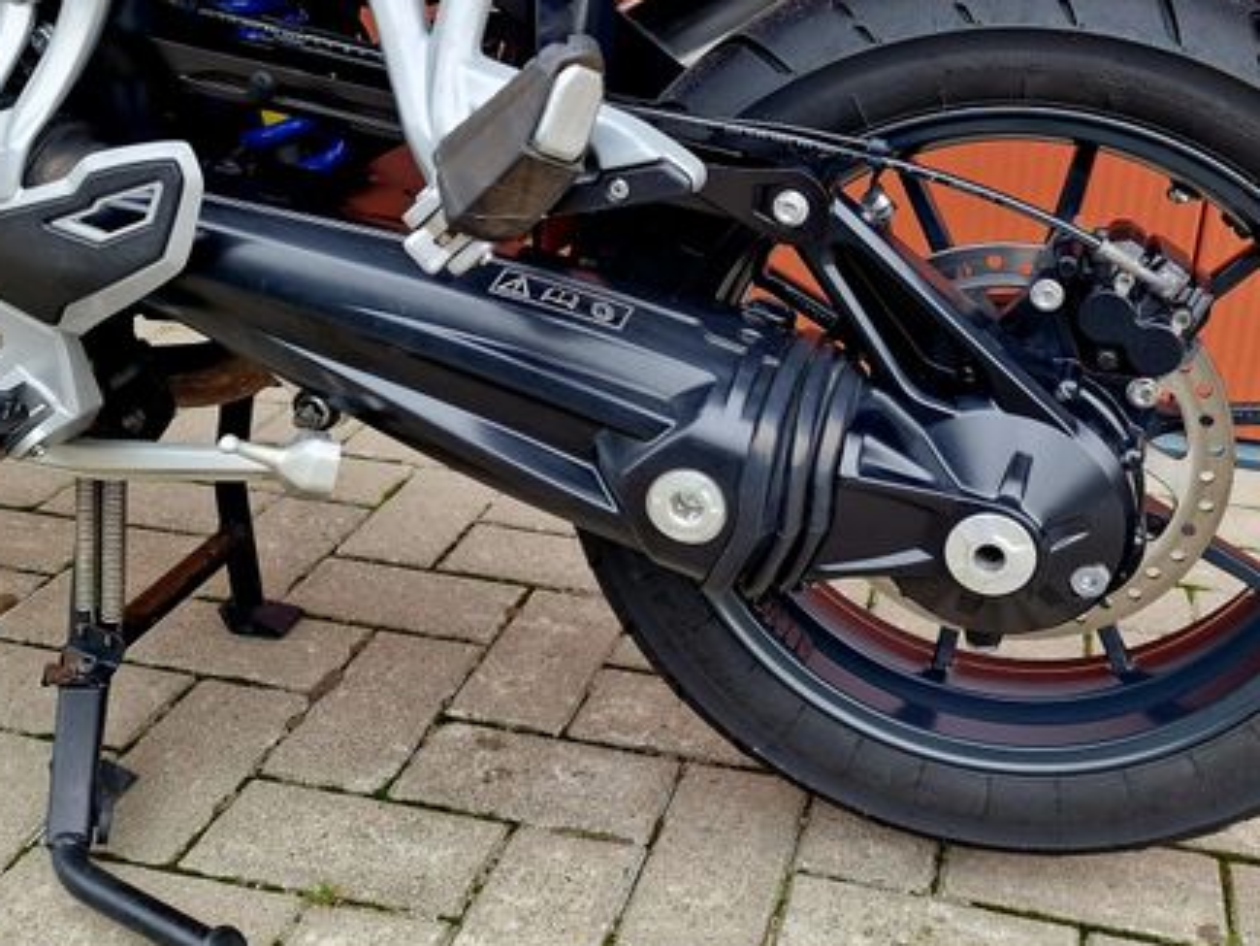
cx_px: 844
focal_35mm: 34
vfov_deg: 41.6
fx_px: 1238
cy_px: 373
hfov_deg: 52.9
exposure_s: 1/182
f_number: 1.8
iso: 100
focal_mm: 6.4
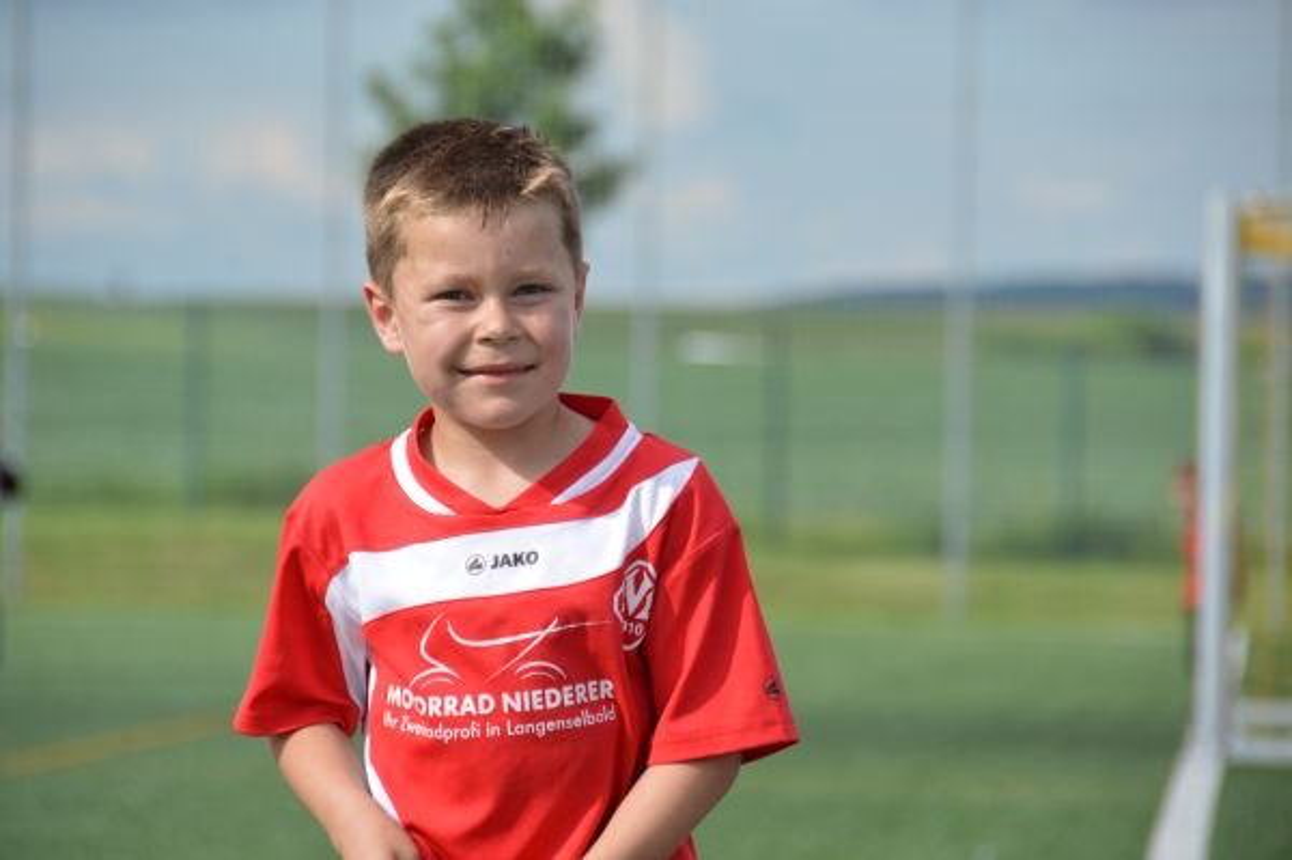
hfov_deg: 9.2
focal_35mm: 225
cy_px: 430
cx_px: 646
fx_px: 8068
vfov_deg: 6.1
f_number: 5.6
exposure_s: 1/1250
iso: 400
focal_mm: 150
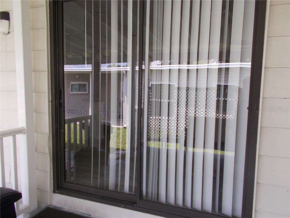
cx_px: 145
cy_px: 109
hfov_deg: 67.3
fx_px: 218
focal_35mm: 26
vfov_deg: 53.1
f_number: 3.2
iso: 80
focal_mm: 4.6
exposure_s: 1/100
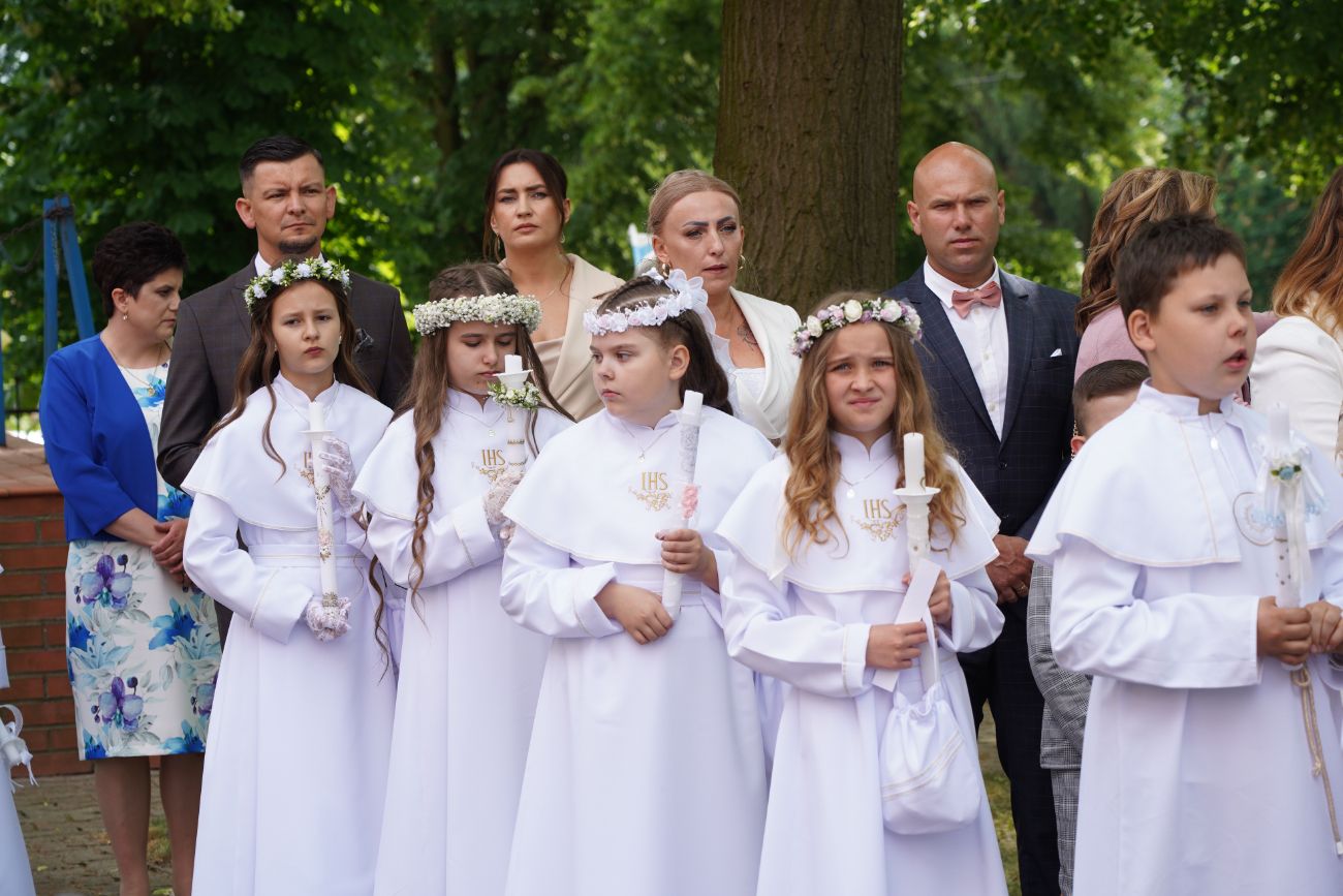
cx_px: 672
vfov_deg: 13.0
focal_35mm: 105
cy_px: 448
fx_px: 3917
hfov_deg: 19.5
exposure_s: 1/125
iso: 100
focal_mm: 105
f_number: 6.3
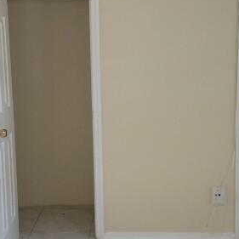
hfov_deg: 27.3
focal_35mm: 63
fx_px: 492
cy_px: 107
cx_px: 112
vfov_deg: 27.3
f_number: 1.8
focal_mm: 7
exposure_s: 1/60
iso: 100
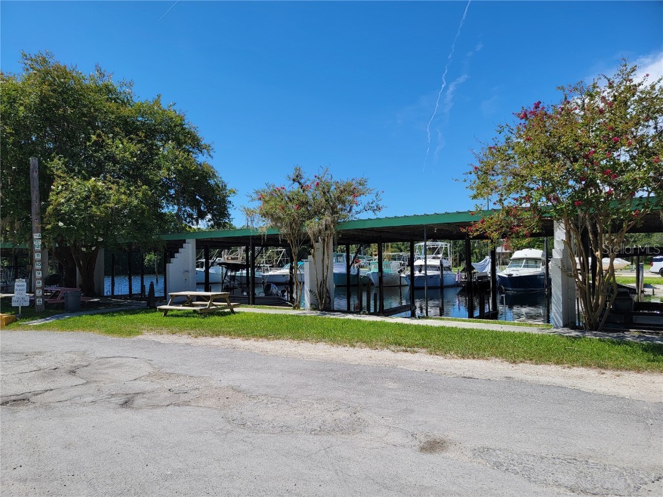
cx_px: 332
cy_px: 248
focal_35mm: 24
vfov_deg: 56.8
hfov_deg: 71.6
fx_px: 460
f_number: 1.8
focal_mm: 6.7
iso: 16
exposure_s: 1/1269
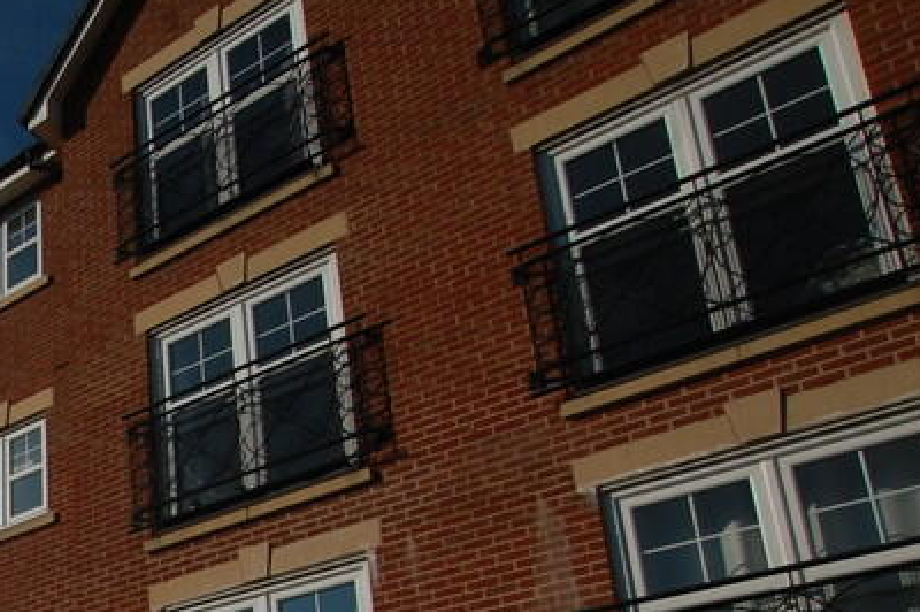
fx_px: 1080
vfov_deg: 28.6
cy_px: 682
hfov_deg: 36.3
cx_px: -170
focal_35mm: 42
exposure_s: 1/500
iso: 200
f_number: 11
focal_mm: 11
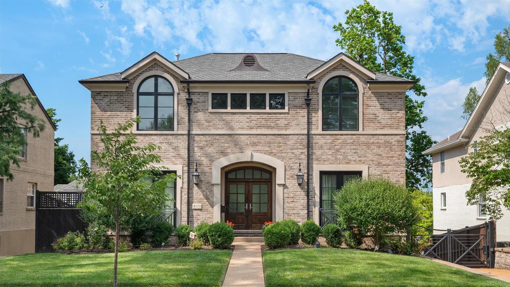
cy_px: 171
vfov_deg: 31.1
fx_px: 514
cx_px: 256
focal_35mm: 38
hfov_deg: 52.8
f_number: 8
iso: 400
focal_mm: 18
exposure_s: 1/250
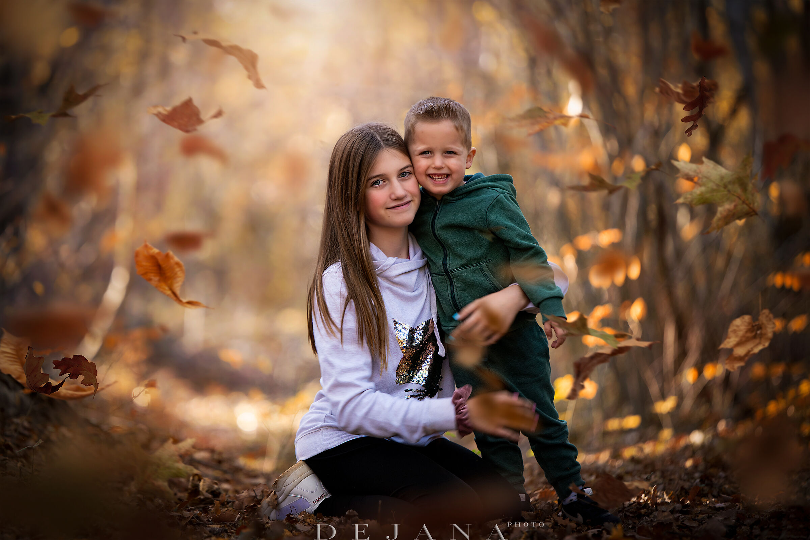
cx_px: 405
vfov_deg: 7.2
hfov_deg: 10.8
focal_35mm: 190
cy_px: 270
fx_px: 4275
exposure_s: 1/80
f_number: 2.8
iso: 200
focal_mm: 190
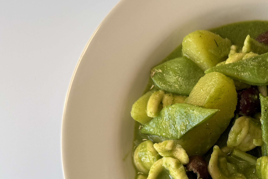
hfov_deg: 35.6
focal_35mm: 52
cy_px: 145
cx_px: 247
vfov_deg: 25.5
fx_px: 387
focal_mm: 6.76
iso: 64
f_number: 1.78
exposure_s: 1/274
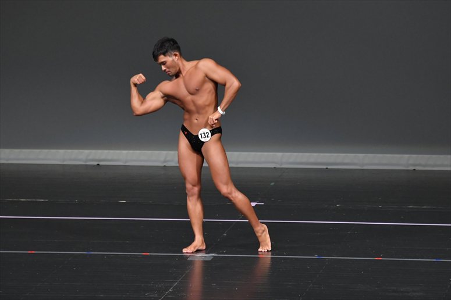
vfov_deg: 4.6
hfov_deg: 6.9
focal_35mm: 300
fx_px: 3757
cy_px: 150
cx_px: 226
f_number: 5.6
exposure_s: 1/400
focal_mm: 200
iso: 4000
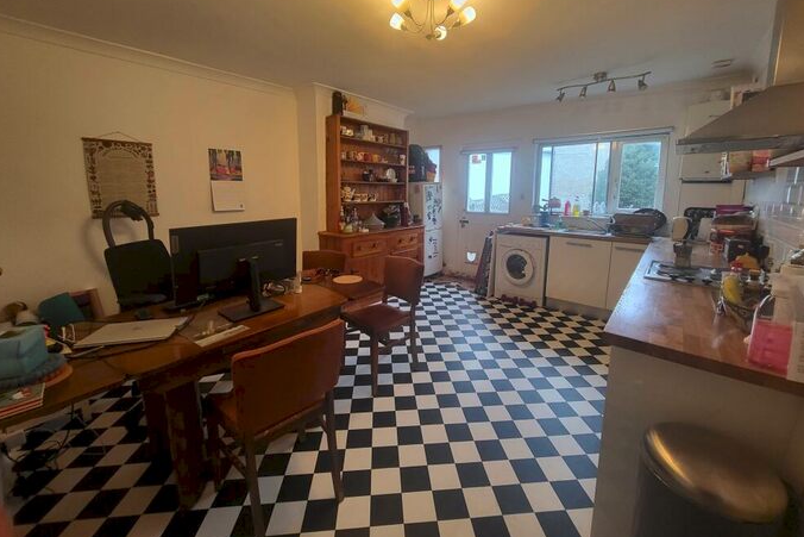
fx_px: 313
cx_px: 404
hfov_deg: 104.2
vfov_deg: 80.9
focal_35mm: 14
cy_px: 238
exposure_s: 1/50
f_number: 2.2
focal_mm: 1.74
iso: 250
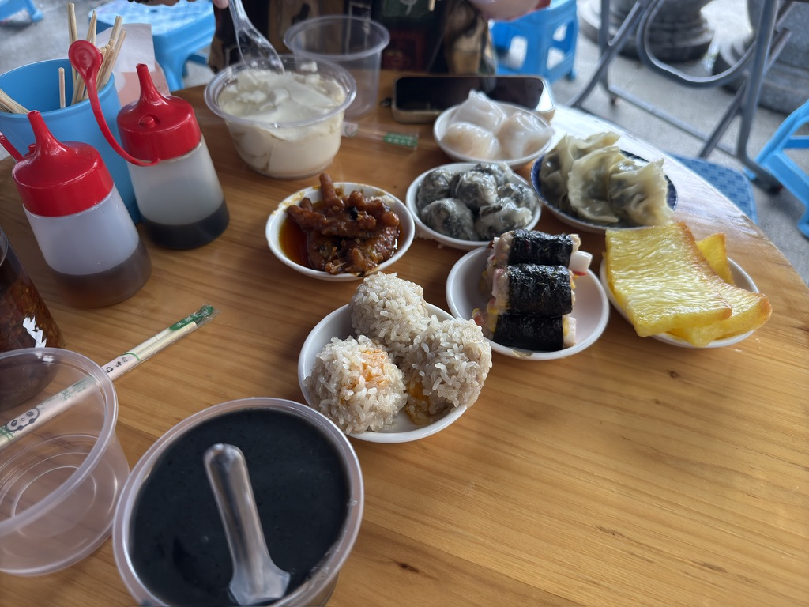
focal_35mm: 24
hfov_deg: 71.6
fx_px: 561
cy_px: 304
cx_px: 404
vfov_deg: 56.8
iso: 250
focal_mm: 6.76
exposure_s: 1/58
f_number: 1.78
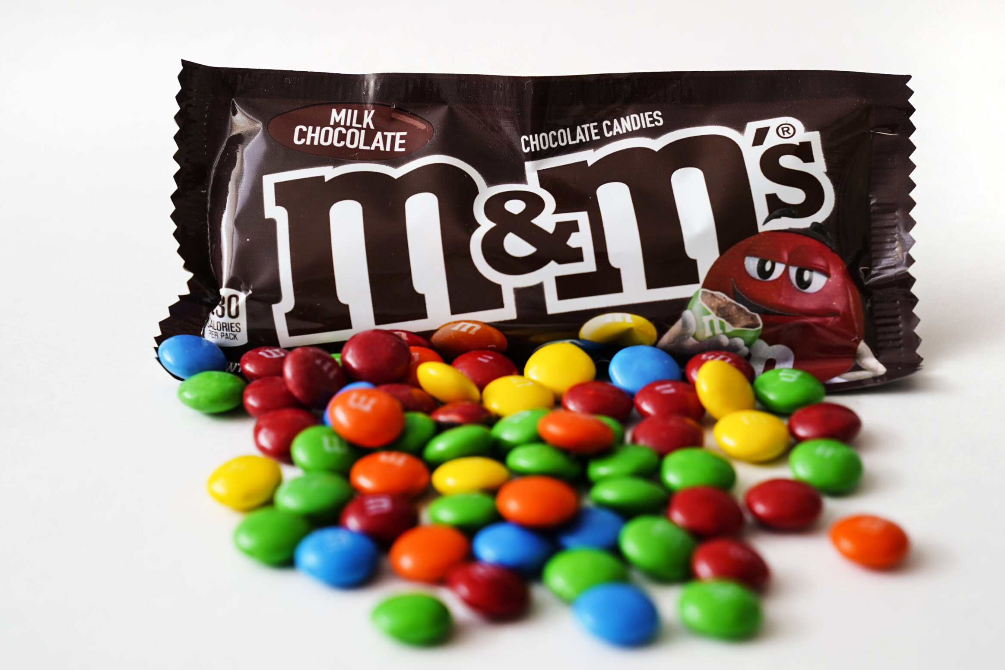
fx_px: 2150
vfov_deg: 17.7
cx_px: 538
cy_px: 334
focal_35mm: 77
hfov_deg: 26.3
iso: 320
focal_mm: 70
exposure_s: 1/200
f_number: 6.3
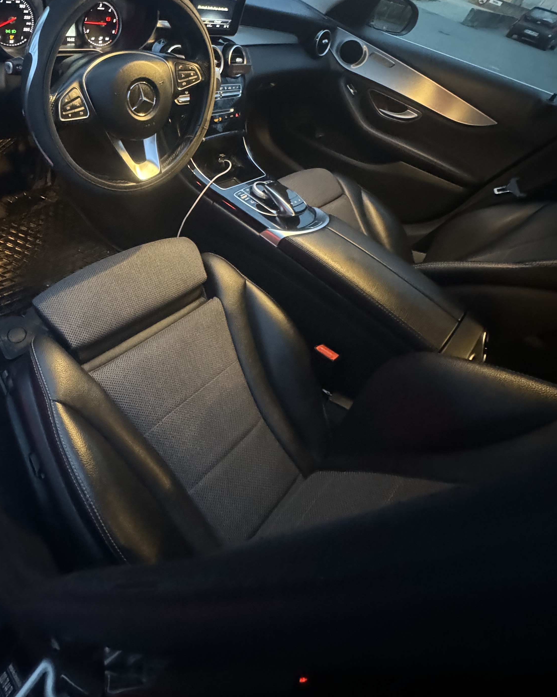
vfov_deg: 75.5
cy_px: 189
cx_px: 186
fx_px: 412
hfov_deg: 66.3
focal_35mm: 20
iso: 1600
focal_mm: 2.22
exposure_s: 1/30
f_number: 2.2
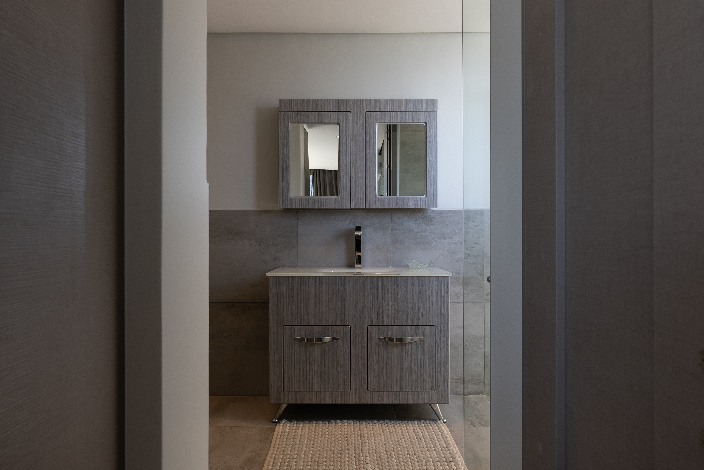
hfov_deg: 78.6
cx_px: 352
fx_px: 430
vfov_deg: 57.3
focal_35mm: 22
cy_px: 235
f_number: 6.3
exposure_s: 1/50
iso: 320
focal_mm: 22
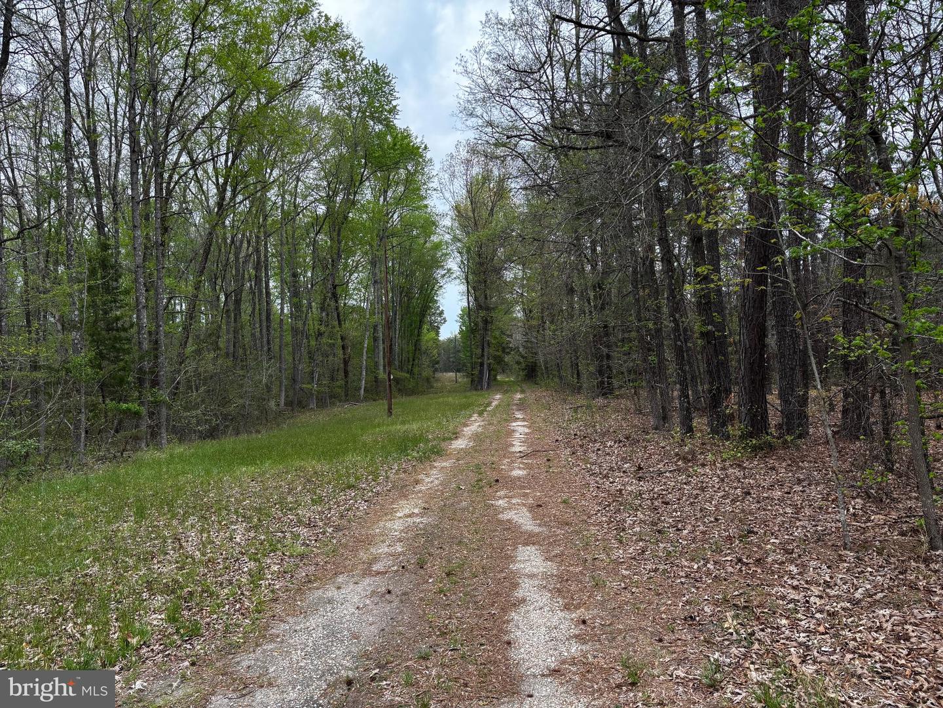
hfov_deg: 67.3
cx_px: 472
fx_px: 708
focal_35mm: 26
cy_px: 354
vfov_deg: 53.1
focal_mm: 5.96
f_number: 1.6
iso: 50
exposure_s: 1/641
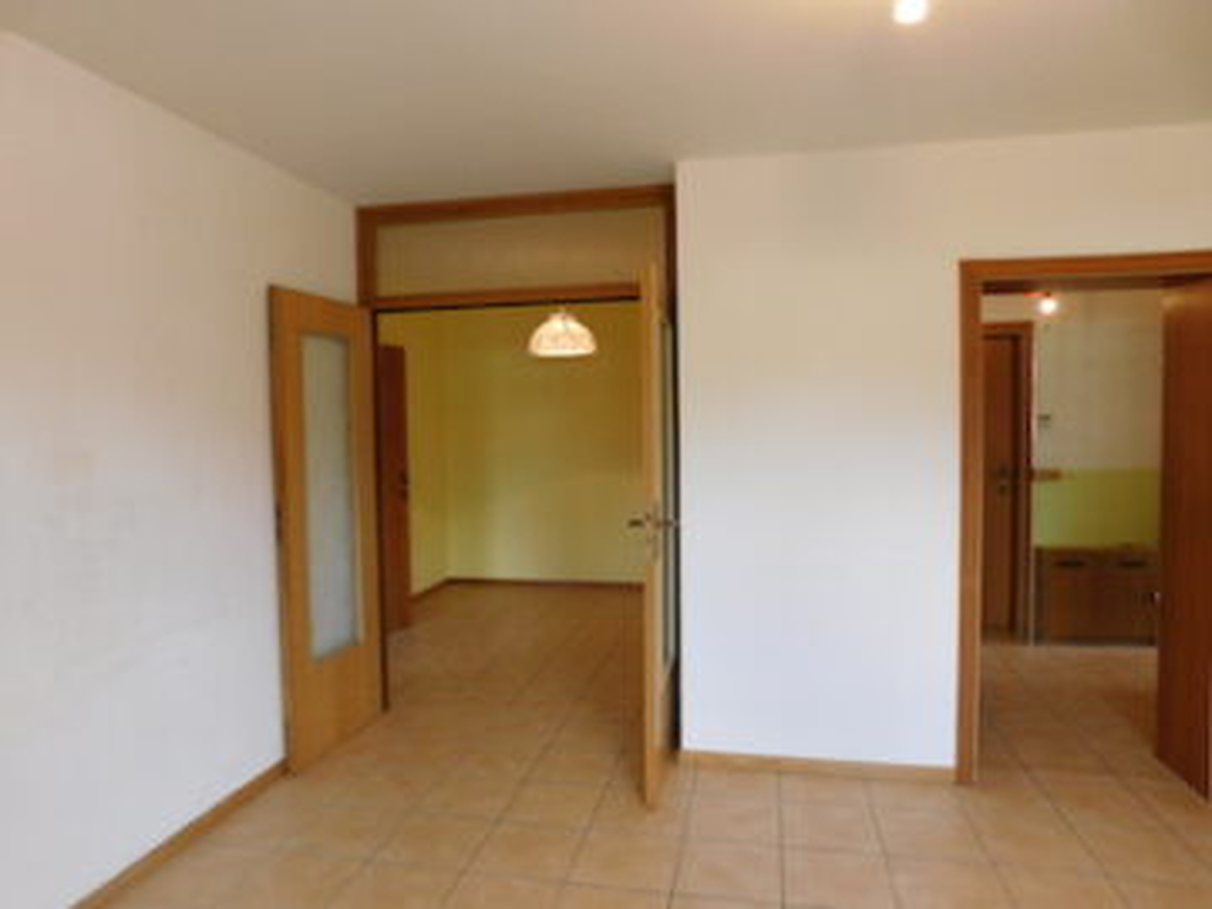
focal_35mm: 23
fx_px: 805
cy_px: 454
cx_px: 606
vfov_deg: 58.9
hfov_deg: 73.9
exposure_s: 1/30
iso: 160
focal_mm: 4
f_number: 3
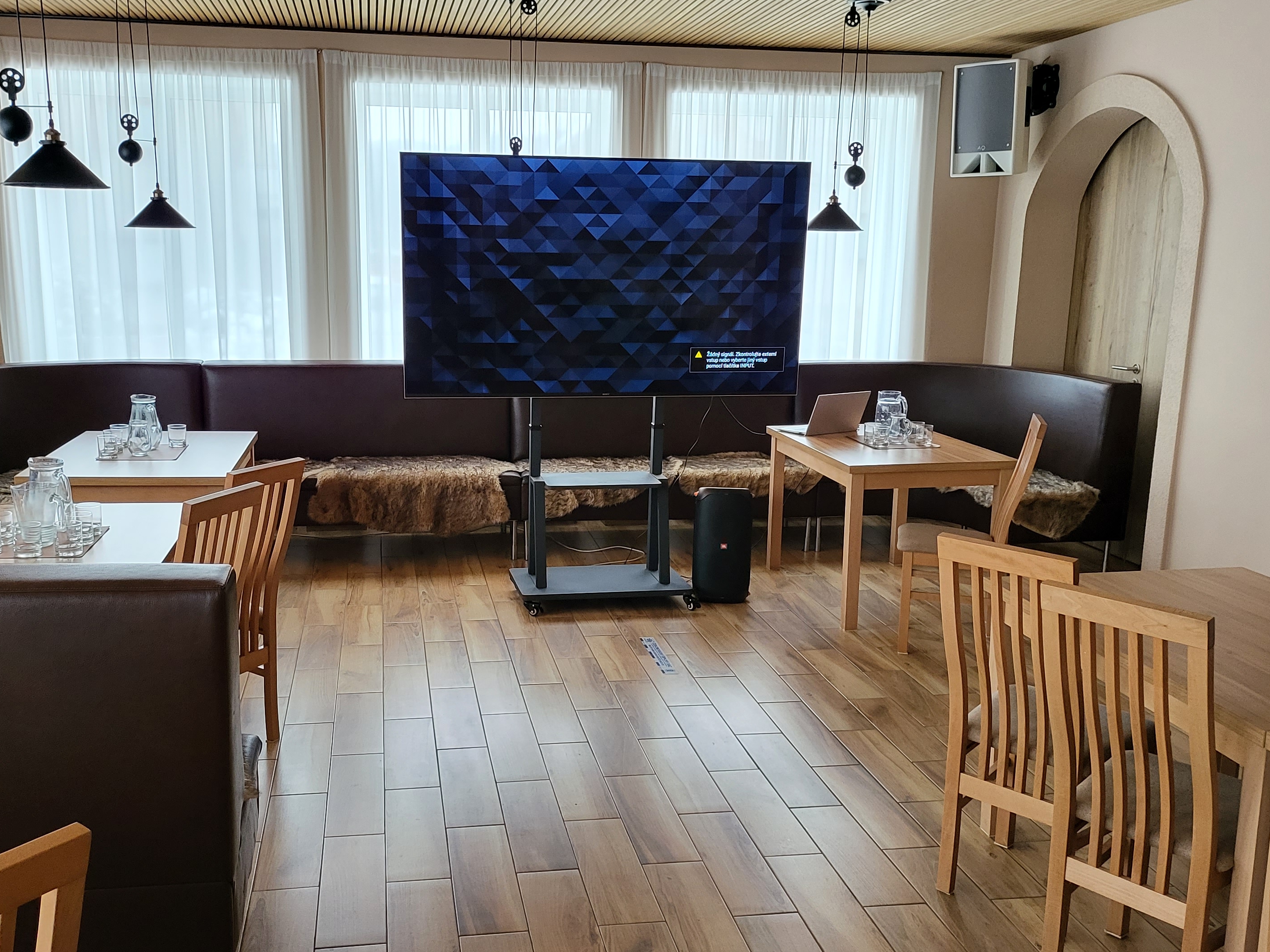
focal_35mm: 34
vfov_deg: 41.8
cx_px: 578
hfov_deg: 53.9
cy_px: 513
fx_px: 1247
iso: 250
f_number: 1.8
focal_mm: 5
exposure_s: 1/100
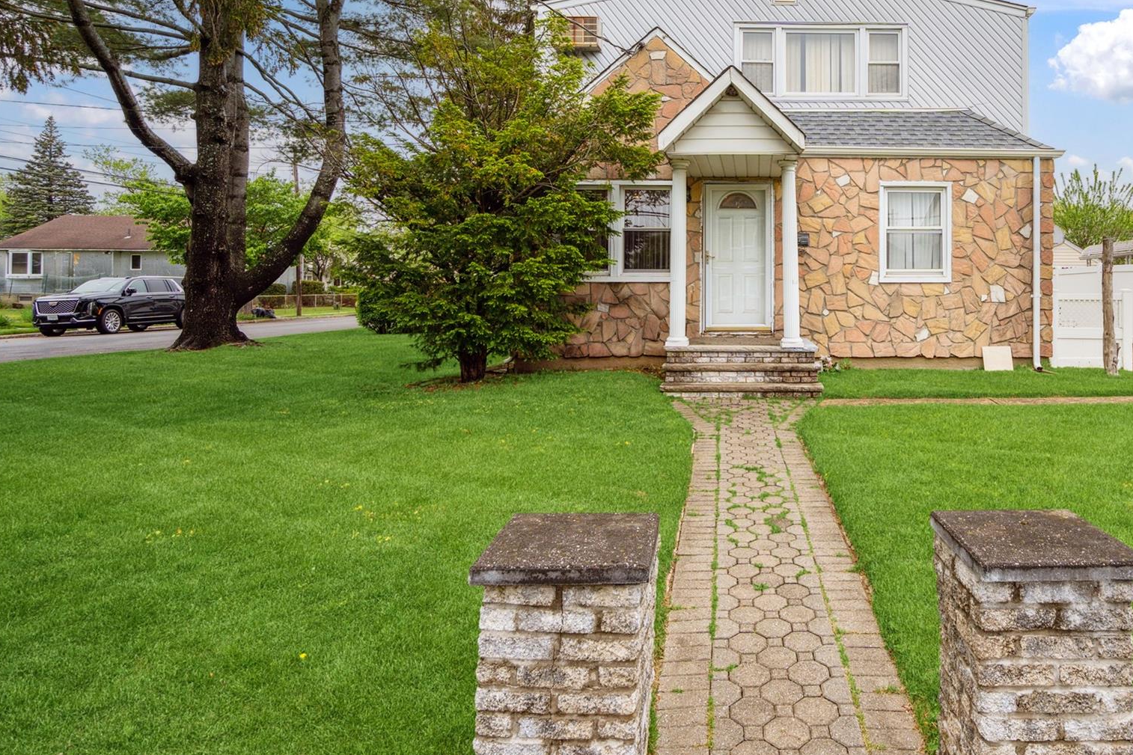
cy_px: 282
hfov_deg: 73.8
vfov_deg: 54.5
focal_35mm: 23
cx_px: 757
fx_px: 724
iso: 200
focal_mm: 17
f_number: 5
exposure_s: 1/320
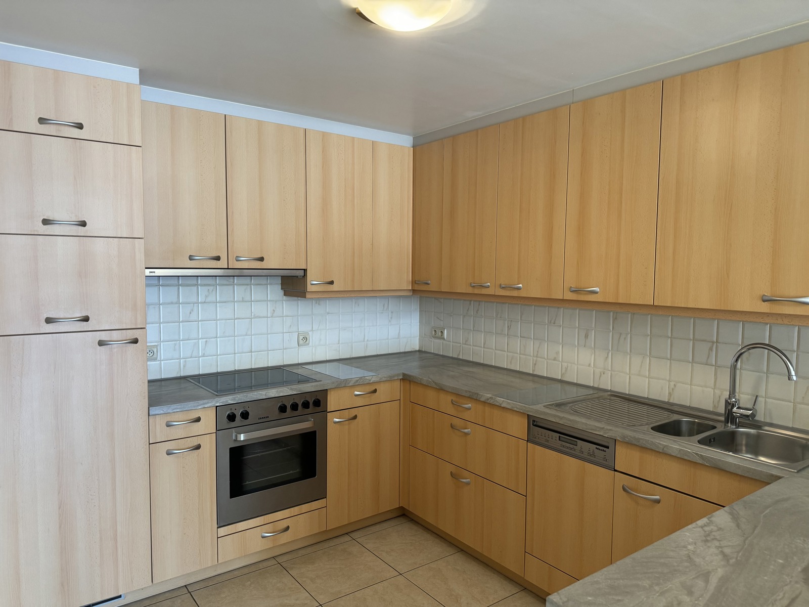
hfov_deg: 71.6
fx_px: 561
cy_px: 304
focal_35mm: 24
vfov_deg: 56.8
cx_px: 404
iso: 160
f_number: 1.78
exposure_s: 1/100
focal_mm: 6.76
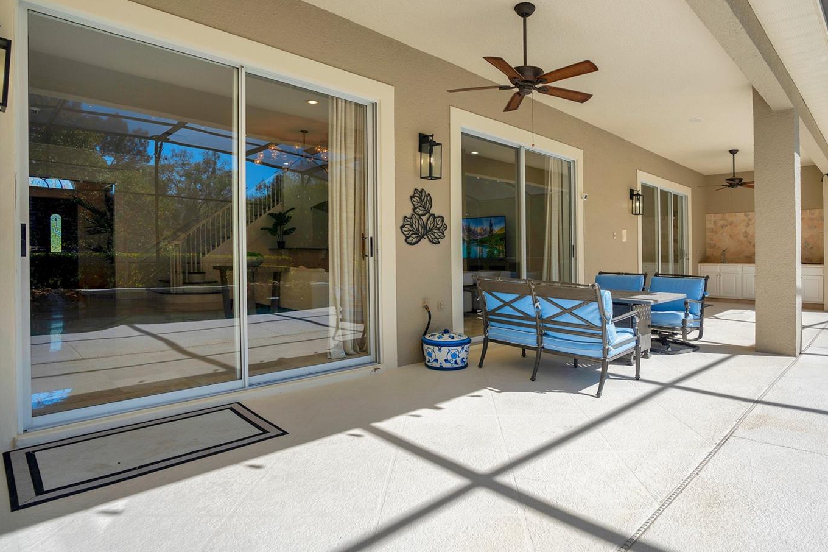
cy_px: 253
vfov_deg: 61.8
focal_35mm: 20
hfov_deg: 83.2
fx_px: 460
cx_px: 485
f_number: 5.6
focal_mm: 17
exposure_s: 1/320
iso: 100
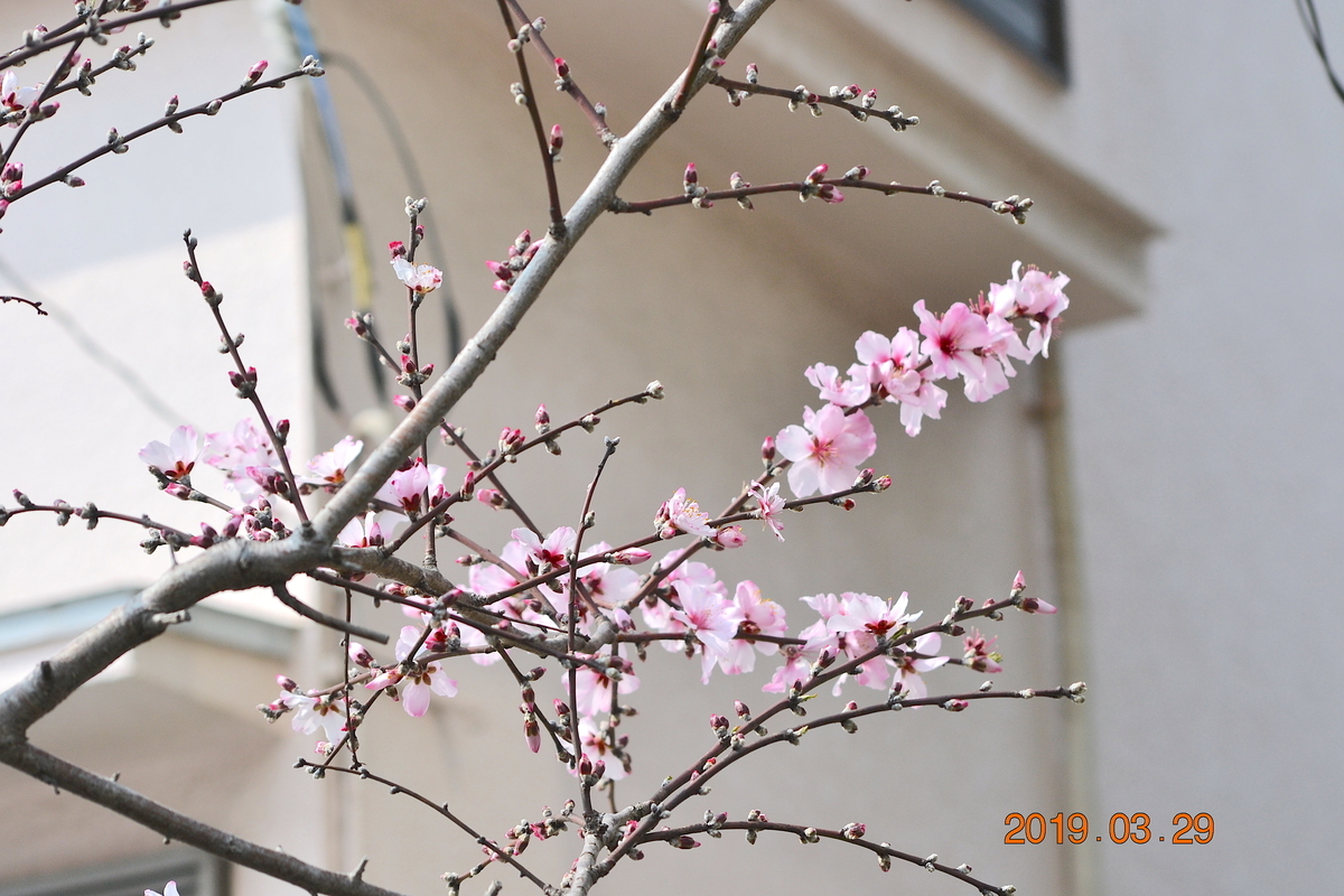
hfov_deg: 13.7
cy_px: 448
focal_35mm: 150
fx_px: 5600
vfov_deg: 9.1
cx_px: 672
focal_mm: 100
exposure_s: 1/640
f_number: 6.3
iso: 140
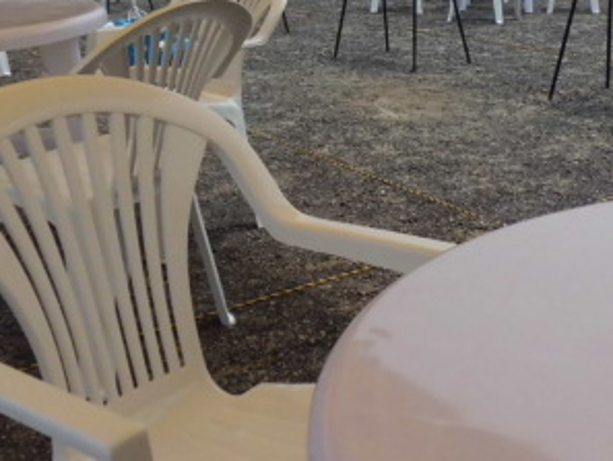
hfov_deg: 34.1
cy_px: 54
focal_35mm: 56
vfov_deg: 25.4
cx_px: 388
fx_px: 992
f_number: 7.9
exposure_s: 1/200
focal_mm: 4.7
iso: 64
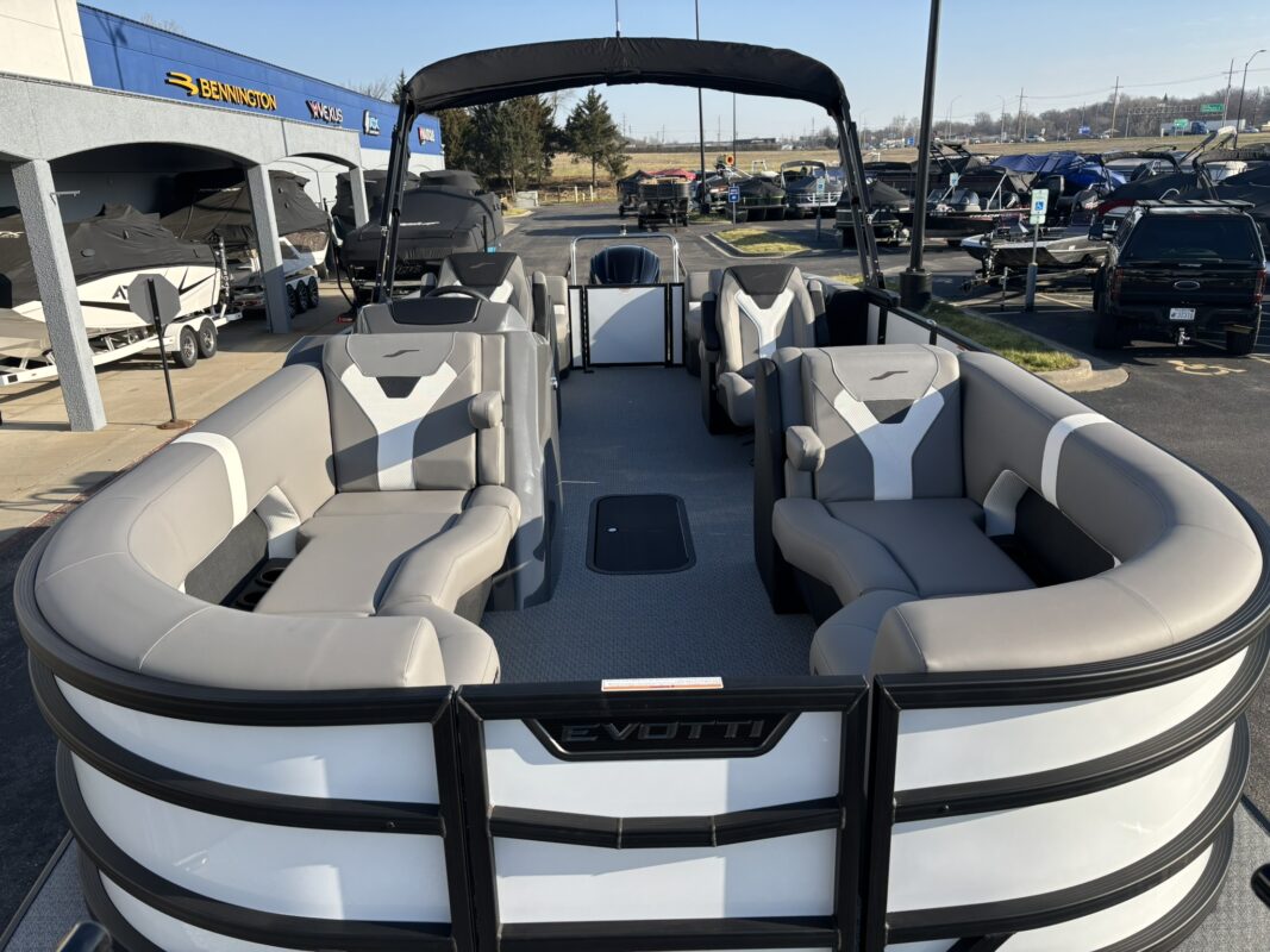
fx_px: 954
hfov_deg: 67.3
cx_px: 635
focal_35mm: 26
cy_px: 476
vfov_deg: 53.1
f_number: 1.6
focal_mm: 5.96
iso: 50
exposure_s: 1/1949
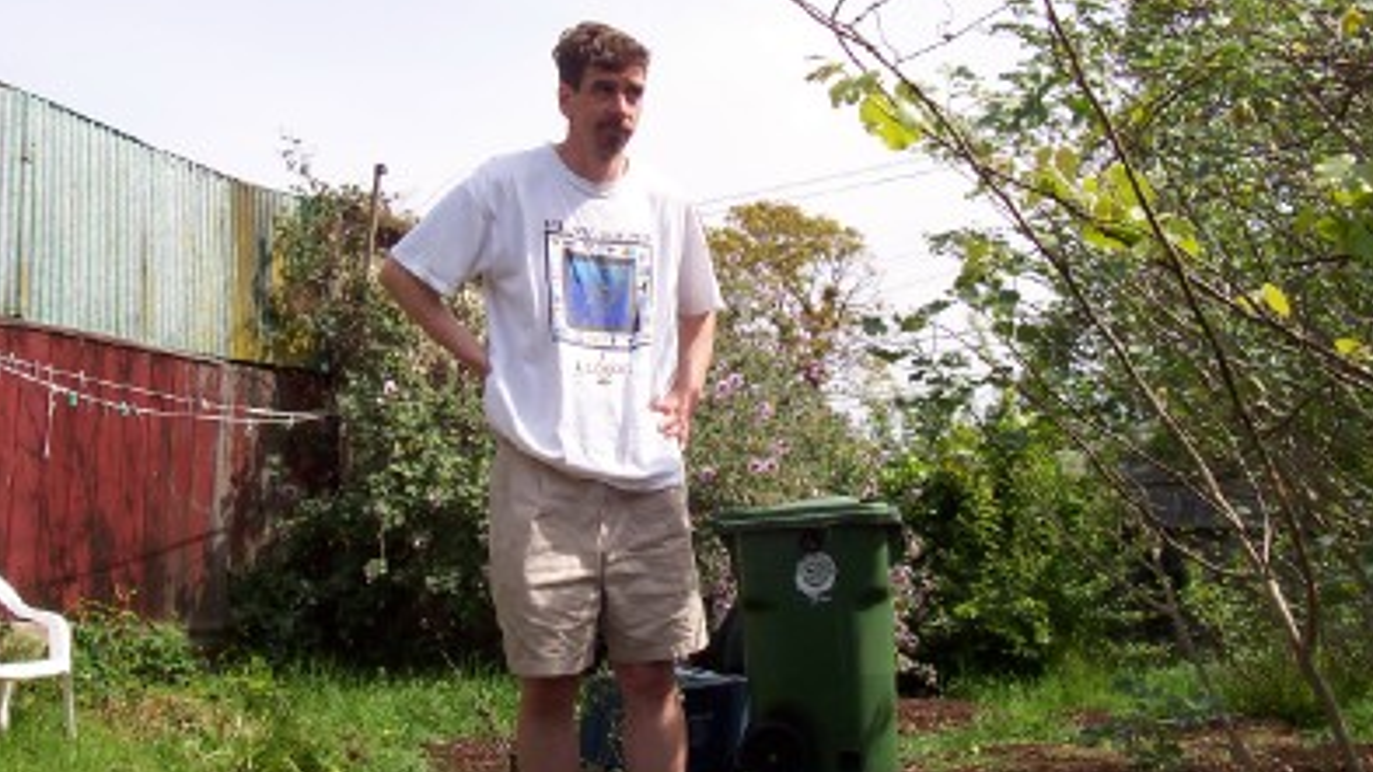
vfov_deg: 29.0
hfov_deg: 49.4
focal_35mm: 41
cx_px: 692
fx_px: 1493
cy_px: 325
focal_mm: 5.6
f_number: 5.6
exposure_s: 1/350
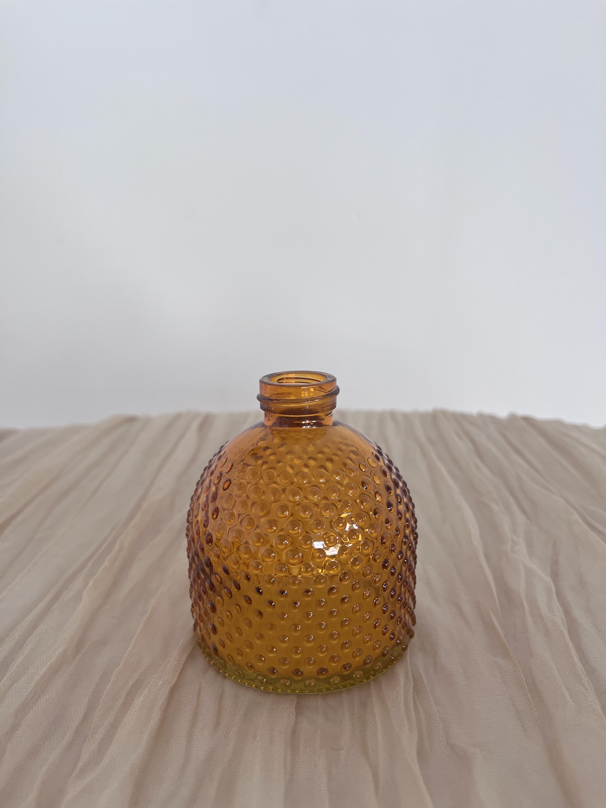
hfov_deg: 53.1
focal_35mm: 26
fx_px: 607
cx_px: 303
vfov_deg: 67.3
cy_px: 404
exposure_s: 1/121
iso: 80
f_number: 1.6
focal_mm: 5.1
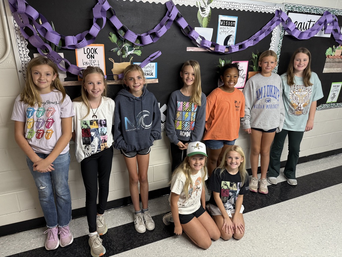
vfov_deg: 56.8
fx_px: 237
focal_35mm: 24
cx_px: 171
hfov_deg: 71.6
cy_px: 128
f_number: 1.78
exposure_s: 1/60
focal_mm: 6.76
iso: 200
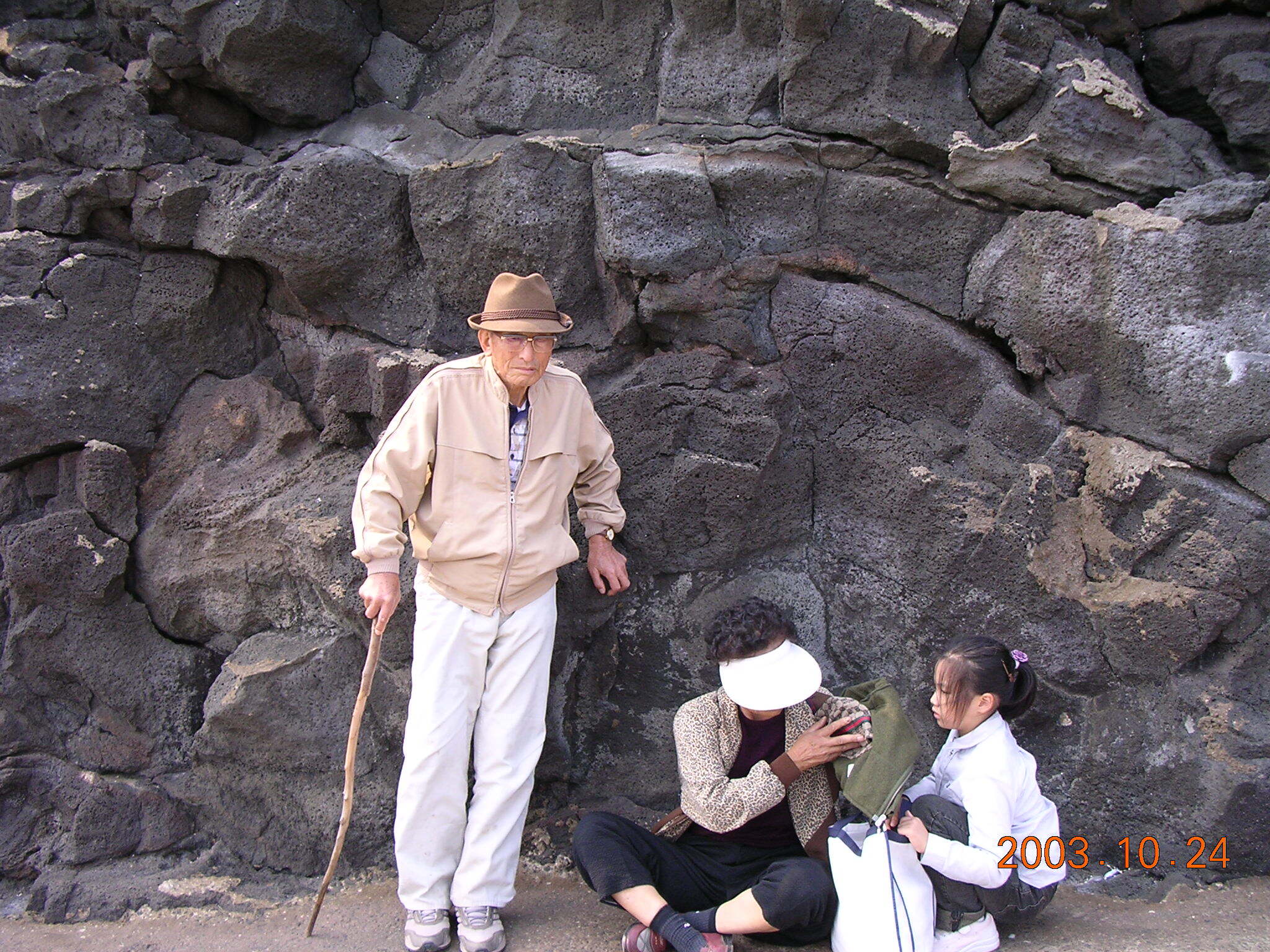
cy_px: 476
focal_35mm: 38
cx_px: 635
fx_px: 1394
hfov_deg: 49.0
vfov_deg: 37.7
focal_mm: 5.8
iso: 100
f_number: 2.8
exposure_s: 1/216
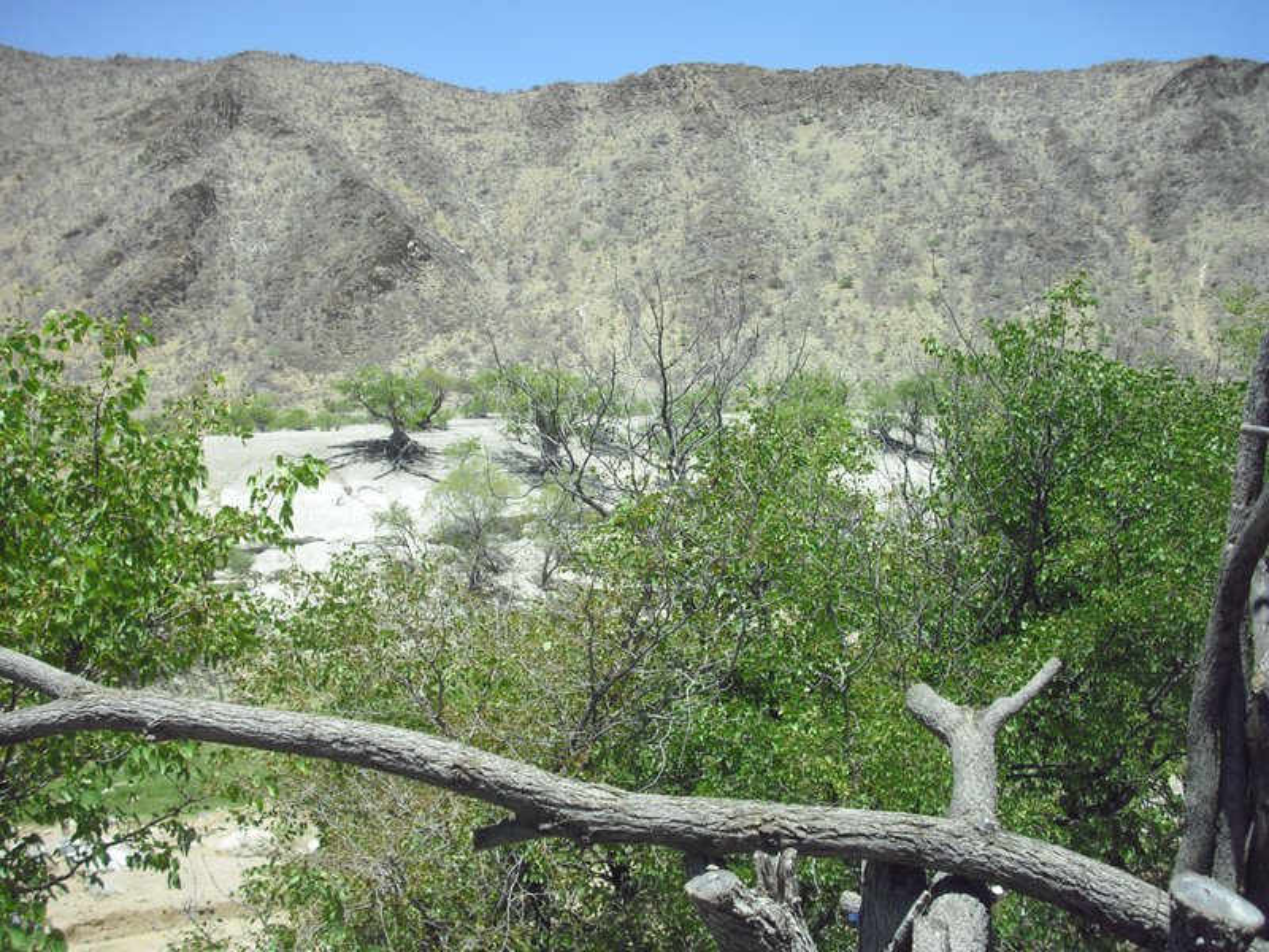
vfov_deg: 37.7
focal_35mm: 38
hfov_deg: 49.0
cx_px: 634
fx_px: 1393
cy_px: 476
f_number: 8
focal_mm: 6.2
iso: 100
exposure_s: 1/200
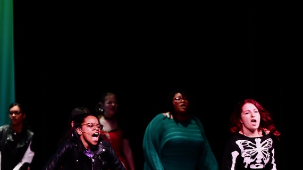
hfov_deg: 8.5
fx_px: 2040
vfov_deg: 4.8
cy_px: 167
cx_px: 77
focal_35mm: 254
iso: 1600
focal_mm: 135
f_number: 2.8
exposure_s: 1/500
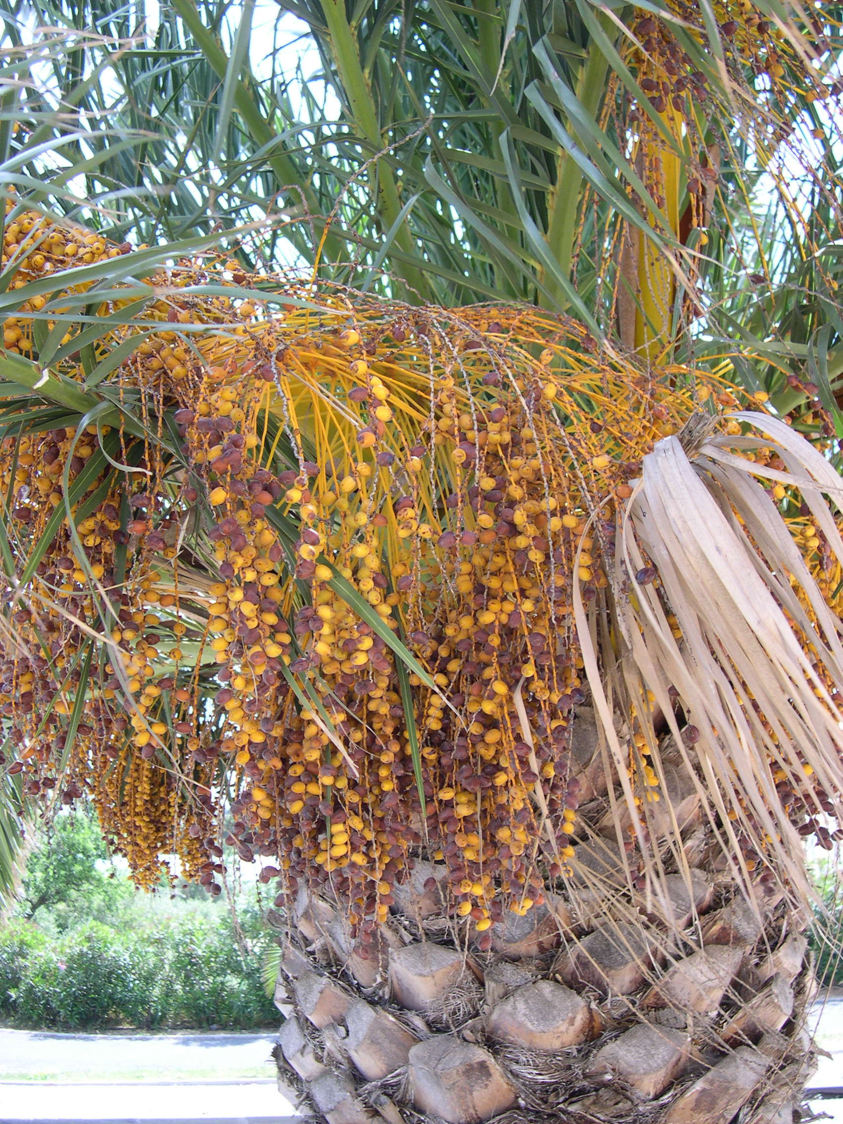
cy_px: 562
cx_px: 422
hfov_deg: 37.7
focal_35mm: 38
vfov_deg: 49.0
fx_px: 1234
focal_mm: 8
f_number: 2.8
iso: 100
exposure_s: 1/210
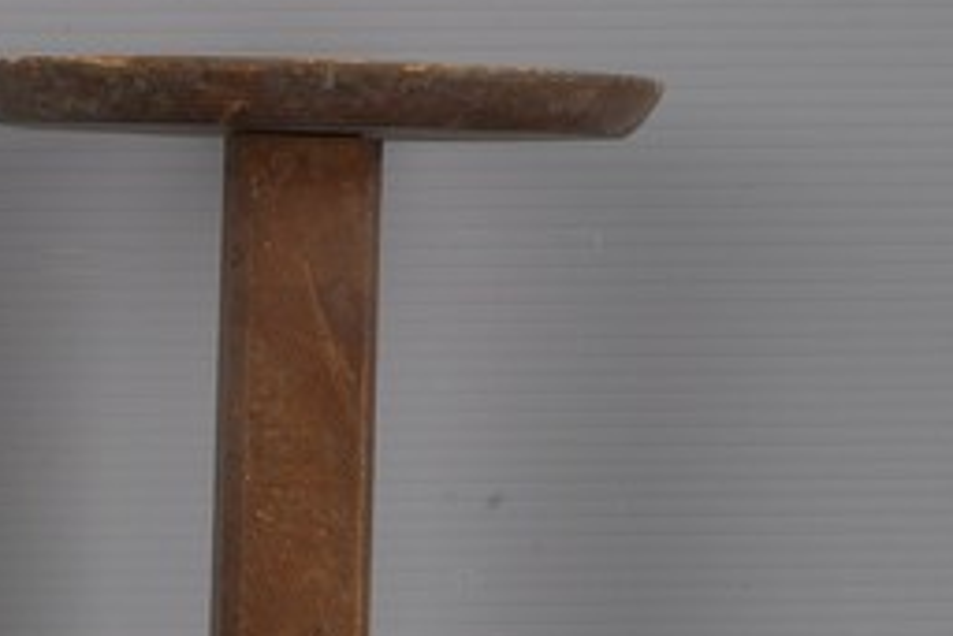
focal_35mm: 165
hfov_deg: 12.4
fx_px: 4370
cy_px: 599
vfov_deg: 8.3
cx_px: 303
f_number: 18
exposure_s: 1/160
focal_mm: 44
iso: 100
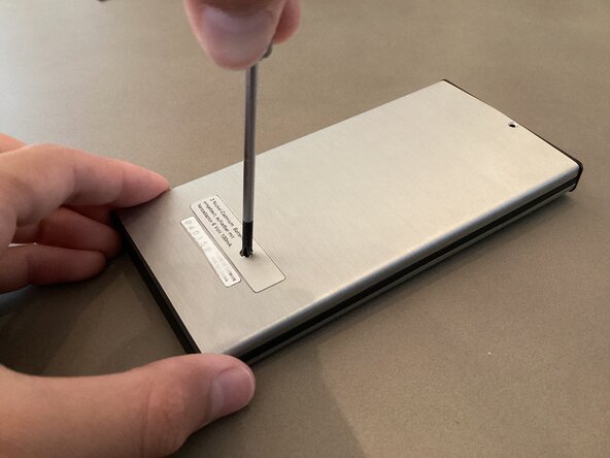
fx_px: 546
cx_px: 305
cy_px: 229
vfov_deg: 45.4
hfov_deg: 58.4
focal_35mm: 31
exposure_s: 1/30
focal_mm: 3.3
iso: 400
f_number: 2.4
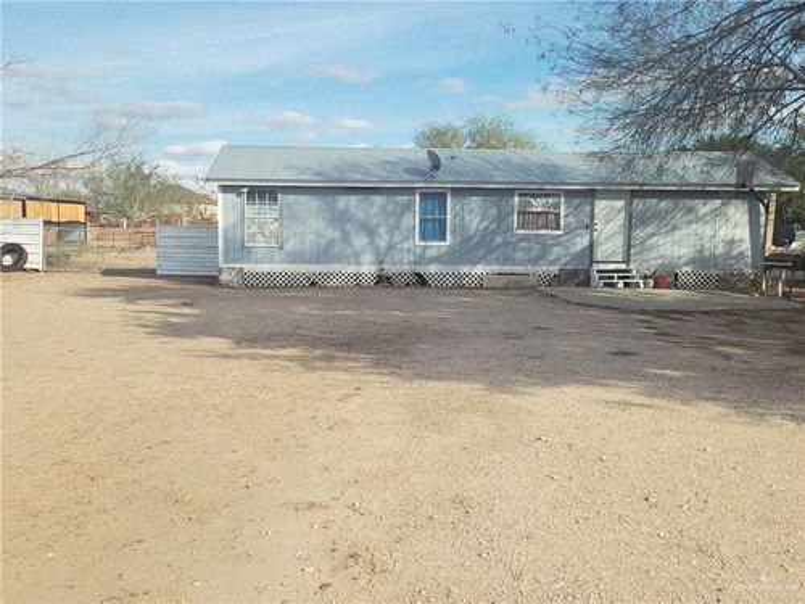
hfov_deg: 67.3
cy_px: 302
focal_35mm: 26
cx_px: 402
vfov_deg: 53.1
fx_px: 605
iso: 40
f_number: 1.8
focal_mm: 5.4
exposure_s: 1/2500
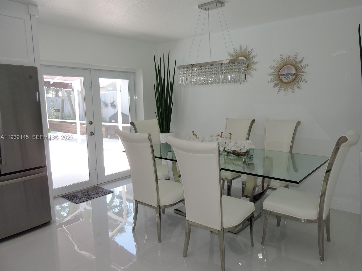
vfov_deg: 54.9
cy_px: 138
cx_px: 188
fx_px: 261
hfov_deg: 69.4
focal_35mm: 25
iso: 100
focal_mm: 4.3
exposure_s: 1/50
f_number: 3.3
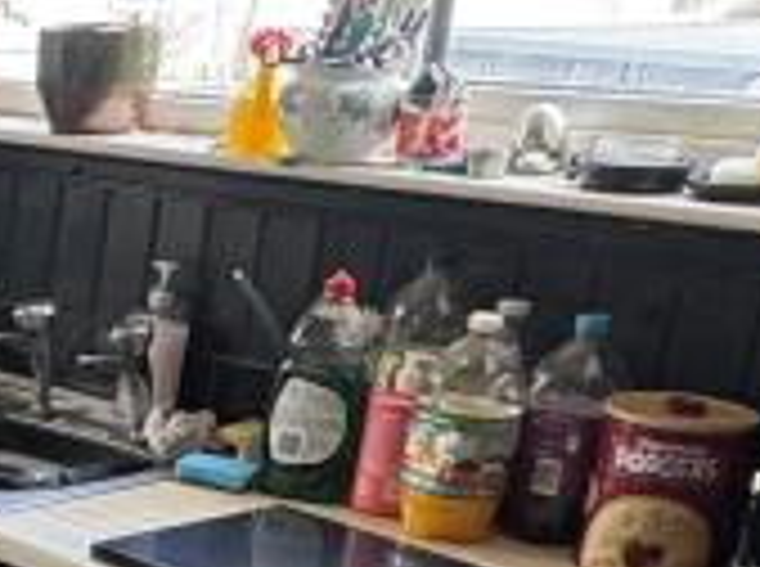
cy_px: 711
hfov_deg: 19.3
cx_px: -468
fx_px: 1862
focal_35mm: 85
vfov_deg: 16.5
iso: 125
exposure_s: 1/99
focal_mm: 2.22
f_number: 2.2
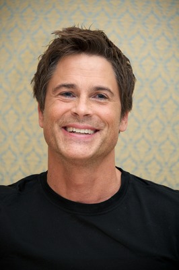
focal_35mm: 200
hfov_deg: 6.9
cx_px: 90
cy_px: 135
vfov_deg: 10.3
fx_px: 1494
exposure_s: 1/60
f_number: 5.6
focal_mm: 200
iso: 640
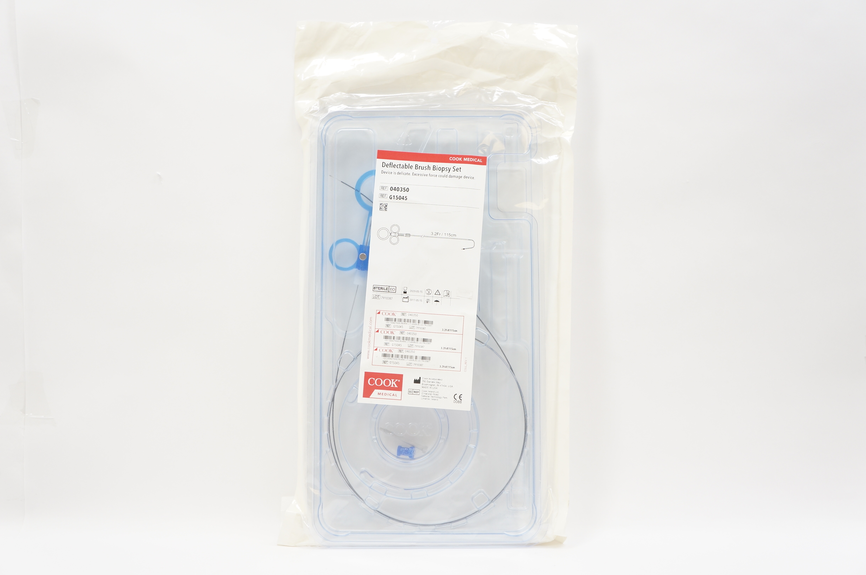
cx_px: 433
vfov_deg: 36.8
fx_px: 865
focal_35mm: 36
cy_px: 288
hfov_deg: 53.2
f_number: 5
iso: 400
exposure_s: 1/60
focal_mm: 24
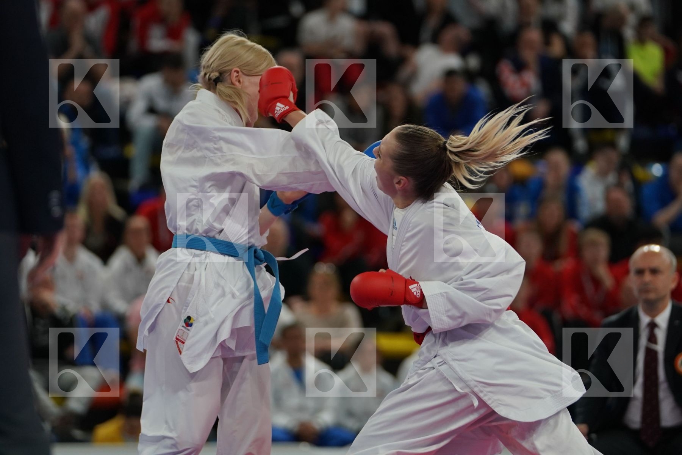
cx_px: 341
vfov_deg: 5.5
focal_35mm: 250
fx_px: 4736
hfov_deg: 8.2
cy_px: 228
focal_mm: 167
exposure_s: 1/1000
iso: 1600
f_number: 2.8
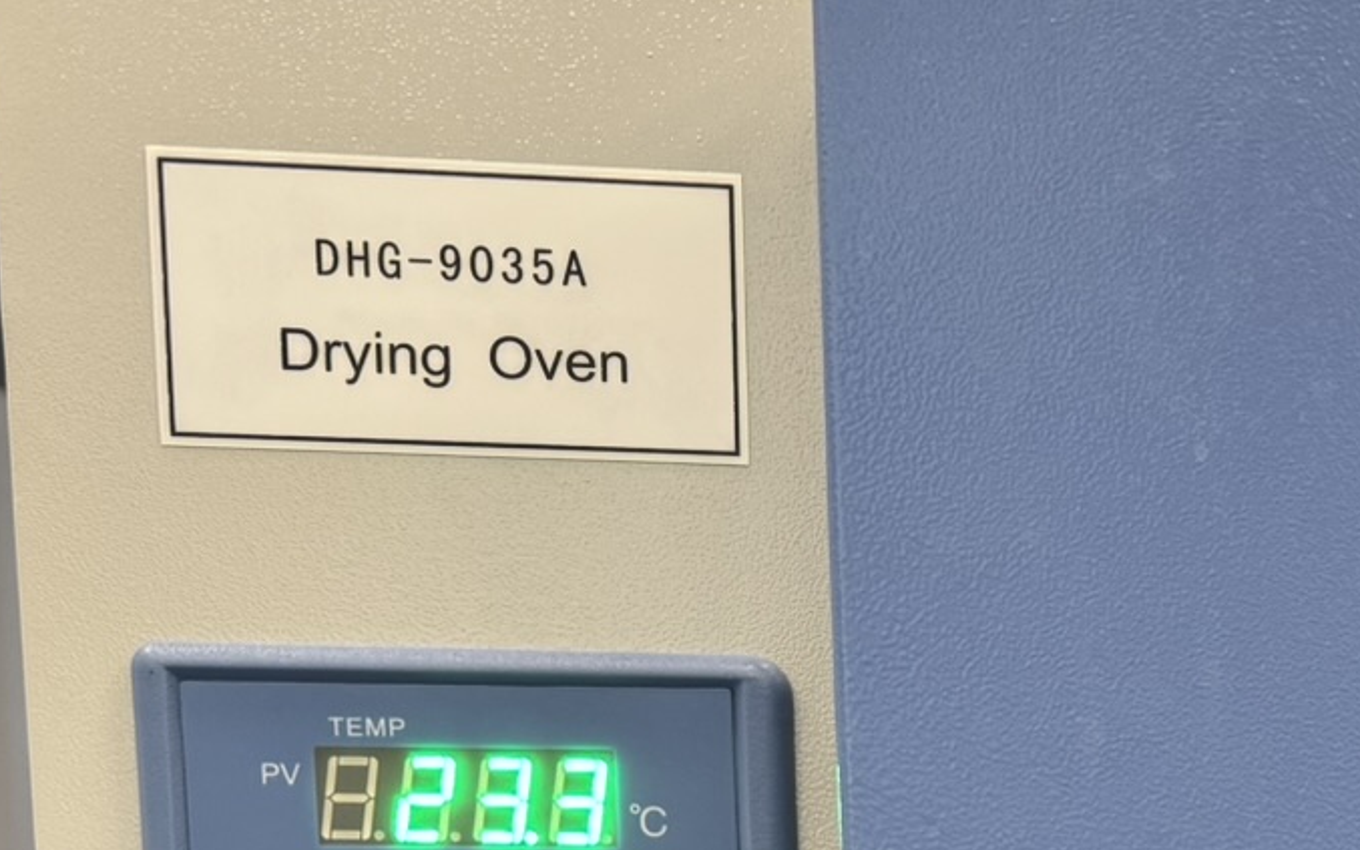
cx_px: 1742
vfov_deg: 15.6
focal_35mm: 77
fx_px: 2854
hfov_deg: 23.8
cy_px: 1266
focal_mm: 6.76
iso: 125
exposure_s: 1/56
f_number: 1.78
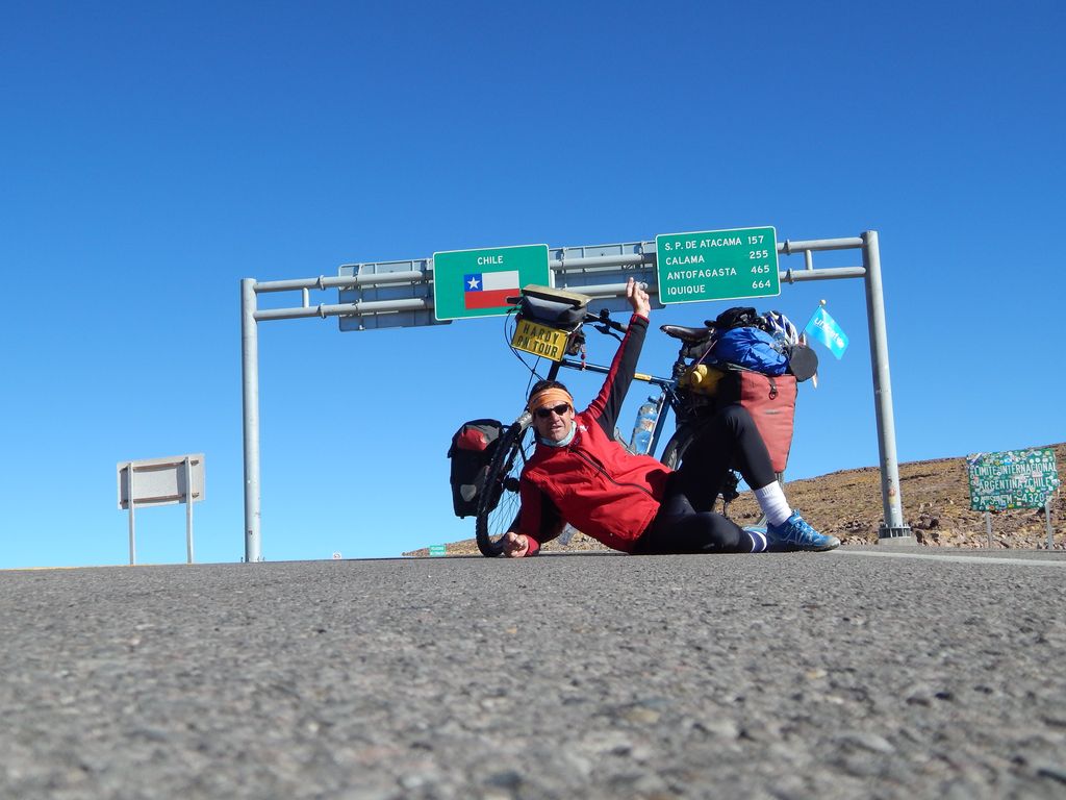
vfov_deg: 33.6
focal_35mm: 43
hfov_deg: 43.9
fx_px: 1324
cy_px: 400
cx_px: 533
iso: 125
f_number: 3.6
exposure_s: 1/1250
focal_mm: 7.7
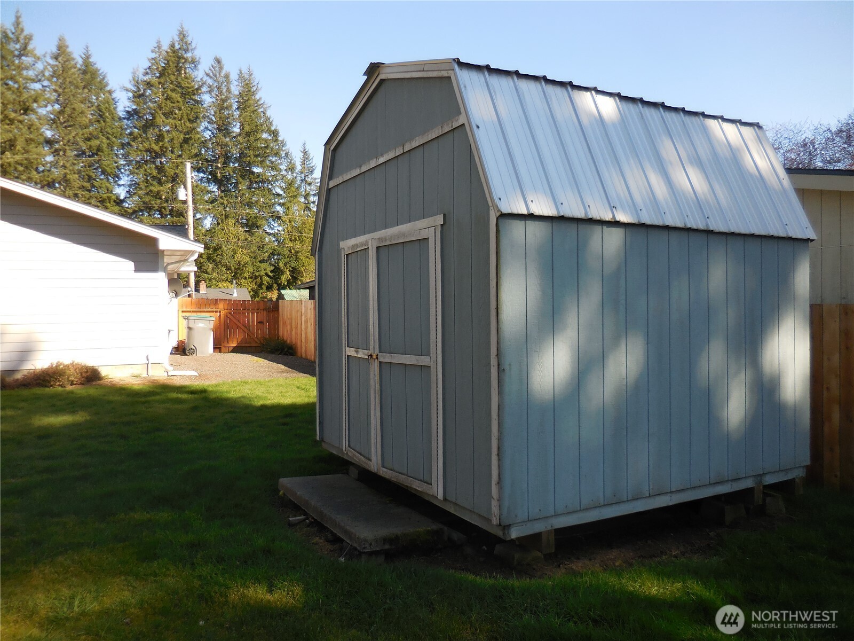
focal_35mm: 25
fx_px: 617
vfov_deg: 54.9
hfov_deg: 69.4
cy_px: 320
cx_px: 427
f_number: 3.3
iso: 125
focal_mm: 4.5
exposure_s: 1/500
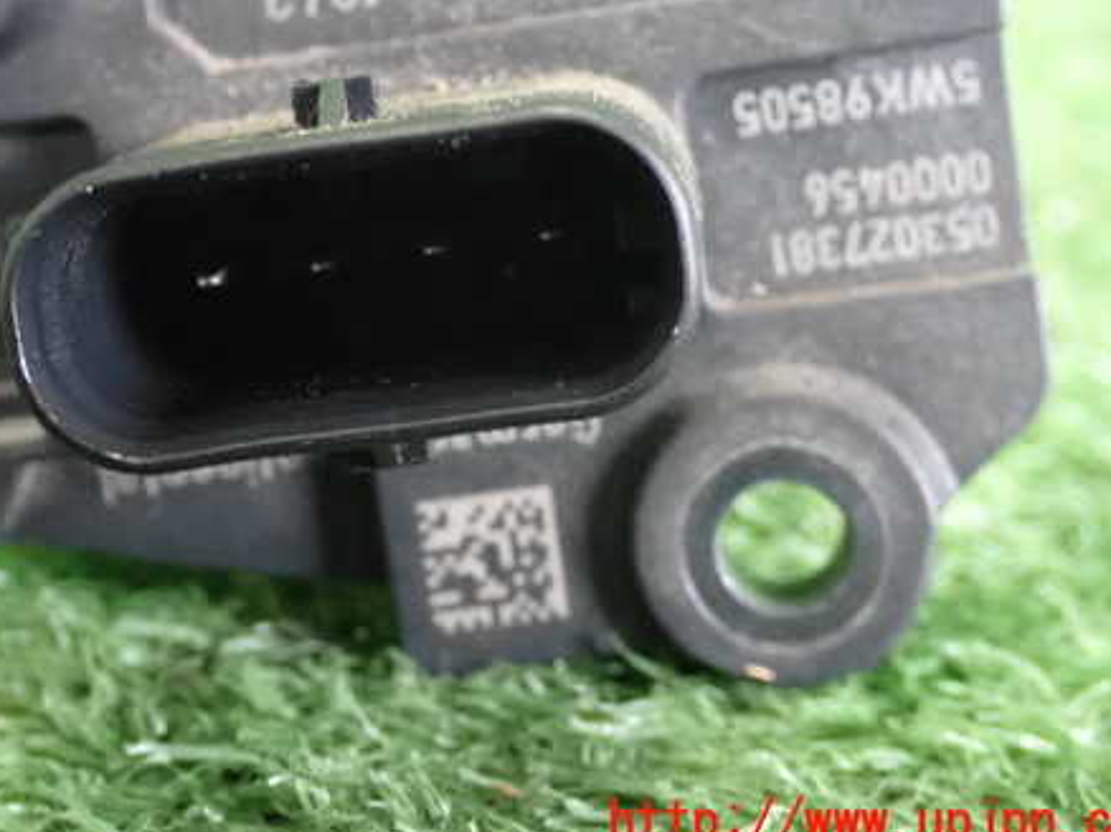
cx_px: 421
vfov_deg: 17.3
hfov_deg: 23.0
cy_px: 284
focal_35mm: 85
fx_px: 2727
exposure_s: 1/25
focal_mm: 11.09
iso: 2000
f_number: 3.6
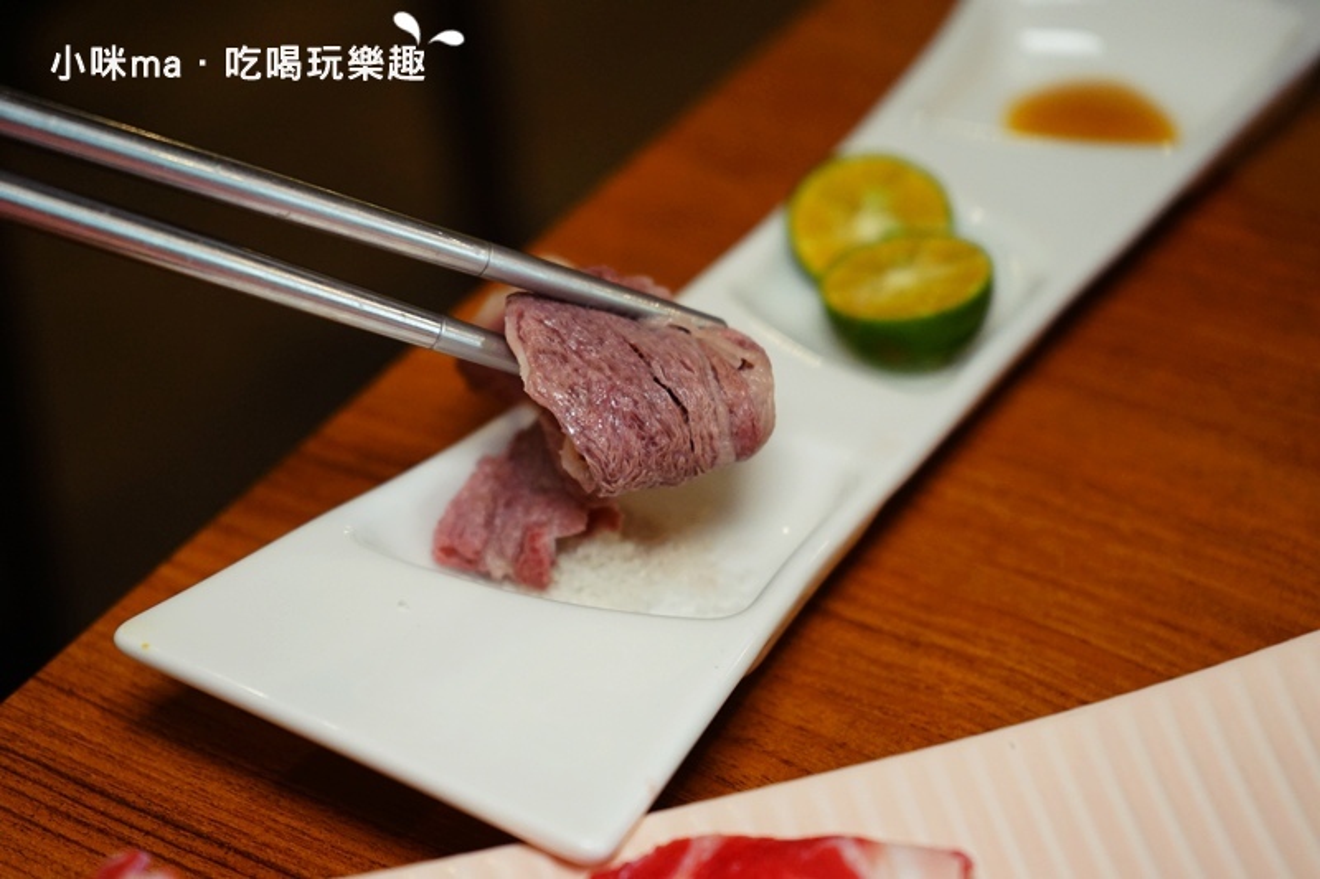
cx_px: 660
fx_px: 2566
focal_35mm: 70
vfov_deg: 19.4
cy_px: 440
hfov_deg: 28.8
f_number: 5.6
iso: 2000
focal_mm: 70
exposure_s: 1/80
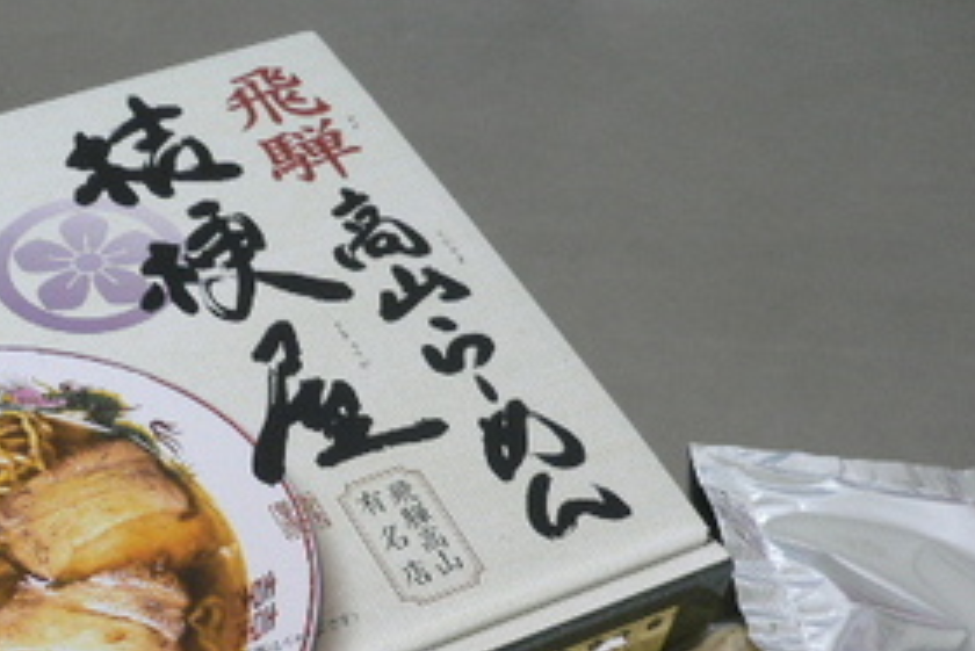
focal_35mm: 65
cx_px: 247
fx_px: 1761
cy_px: 625
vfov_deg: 20.4
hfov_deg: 30.4
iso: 100
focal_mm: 5.8
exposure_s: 1/30
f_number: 2.8
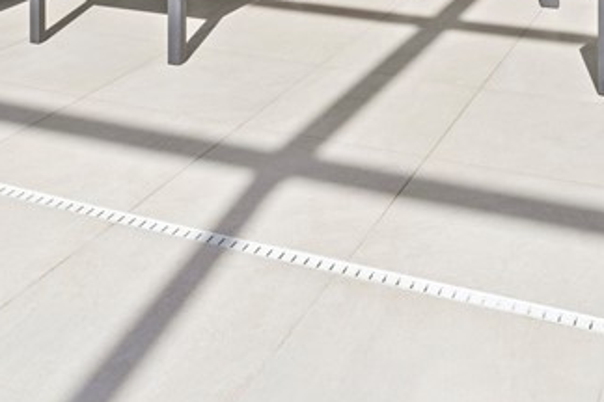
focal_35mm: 57
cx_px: 336
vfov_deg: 20.1
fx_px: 956
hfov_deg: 35.0
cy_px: -219
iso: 200
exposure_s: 1/50
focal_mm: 17
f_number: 9
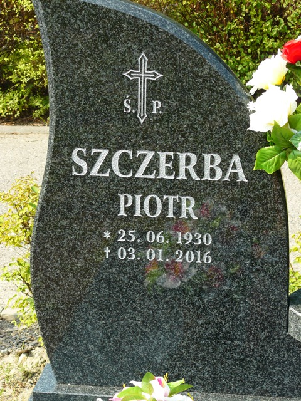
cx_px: 150
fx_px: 1148
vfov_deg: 19.8
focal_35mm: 99
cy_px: 200
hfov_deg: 14.9
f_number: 4.5
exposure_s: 1/200
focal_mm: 16.5
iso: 100
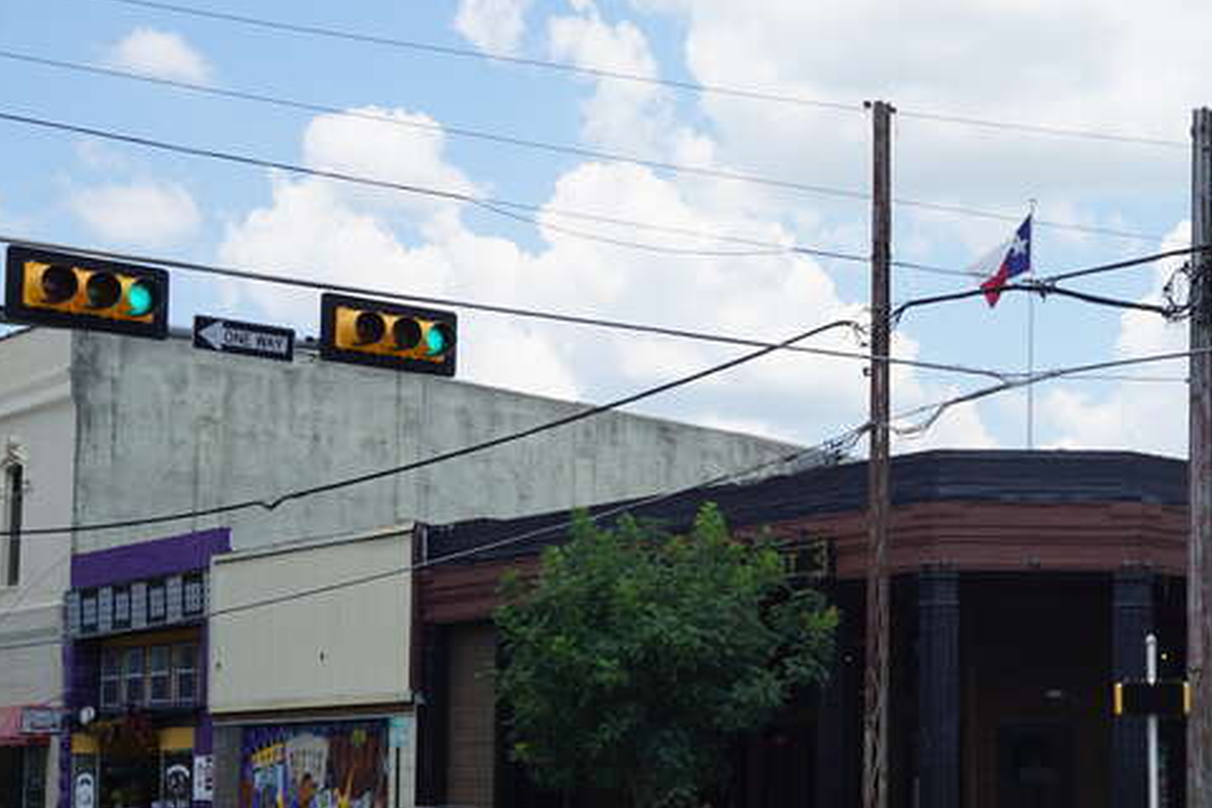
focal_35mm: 65
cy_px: 612
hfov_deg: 30.1
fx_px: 2188
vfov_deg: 20.7
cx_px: 1000
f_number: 11
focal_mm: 26
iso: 100
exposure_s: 1/125
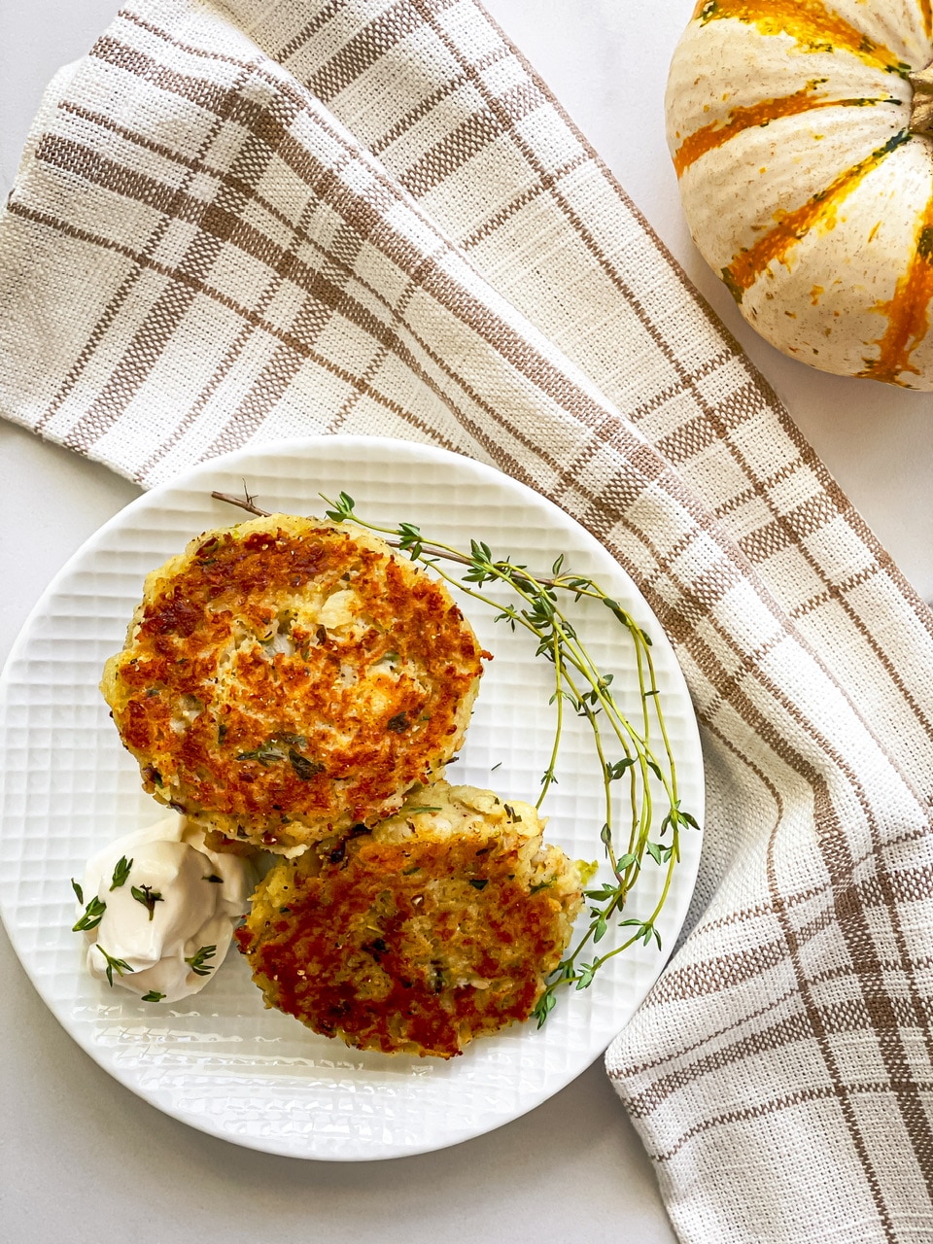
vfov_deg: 36.8
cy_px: 622
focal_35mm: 52
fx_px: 1869
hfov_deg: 28.0
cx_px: 466
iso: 80
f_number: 2
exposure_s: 1/120
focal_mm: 6
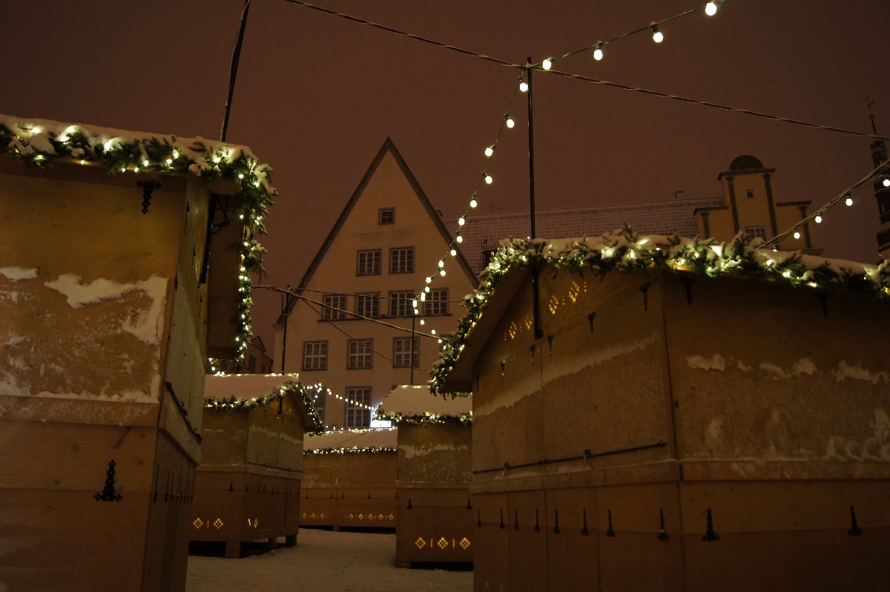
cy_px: 296
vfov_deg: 47.9
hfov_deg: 67.4
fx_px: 667
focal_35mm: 27
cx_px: 445
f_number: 3.5
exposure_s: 1/20
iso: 800
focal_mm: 18
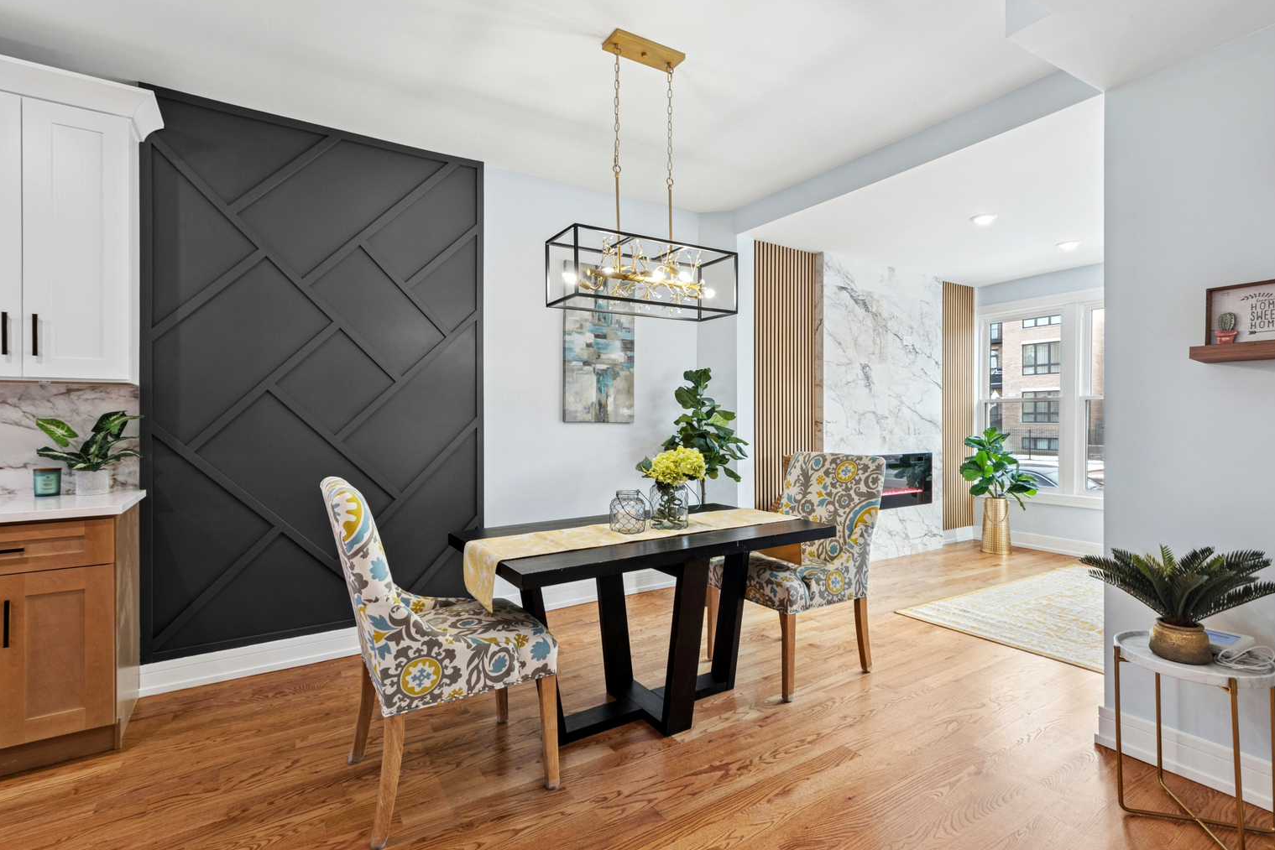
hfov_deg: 96.7
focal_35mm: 16
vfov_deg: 73.7
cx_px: 638
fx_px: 567
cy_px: 417
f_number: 8
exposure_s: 1/20
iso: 250
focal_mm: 10
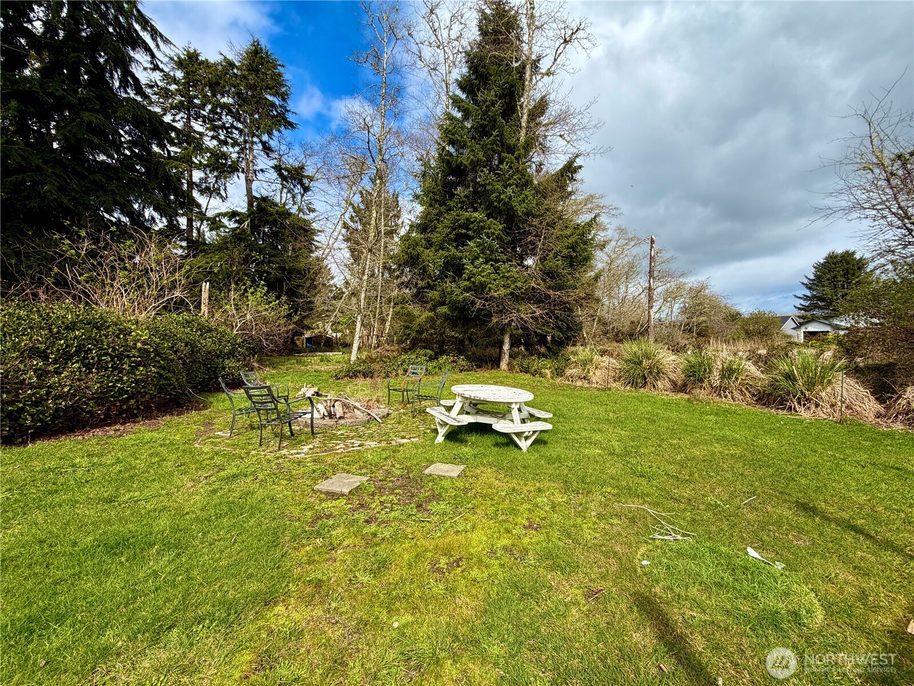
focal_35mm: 14
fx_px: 370
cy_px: 343
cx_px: 457
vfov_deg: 85.7
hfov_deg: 102.1
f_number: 2.2
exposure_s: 1/770
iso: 25
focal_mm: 2.22
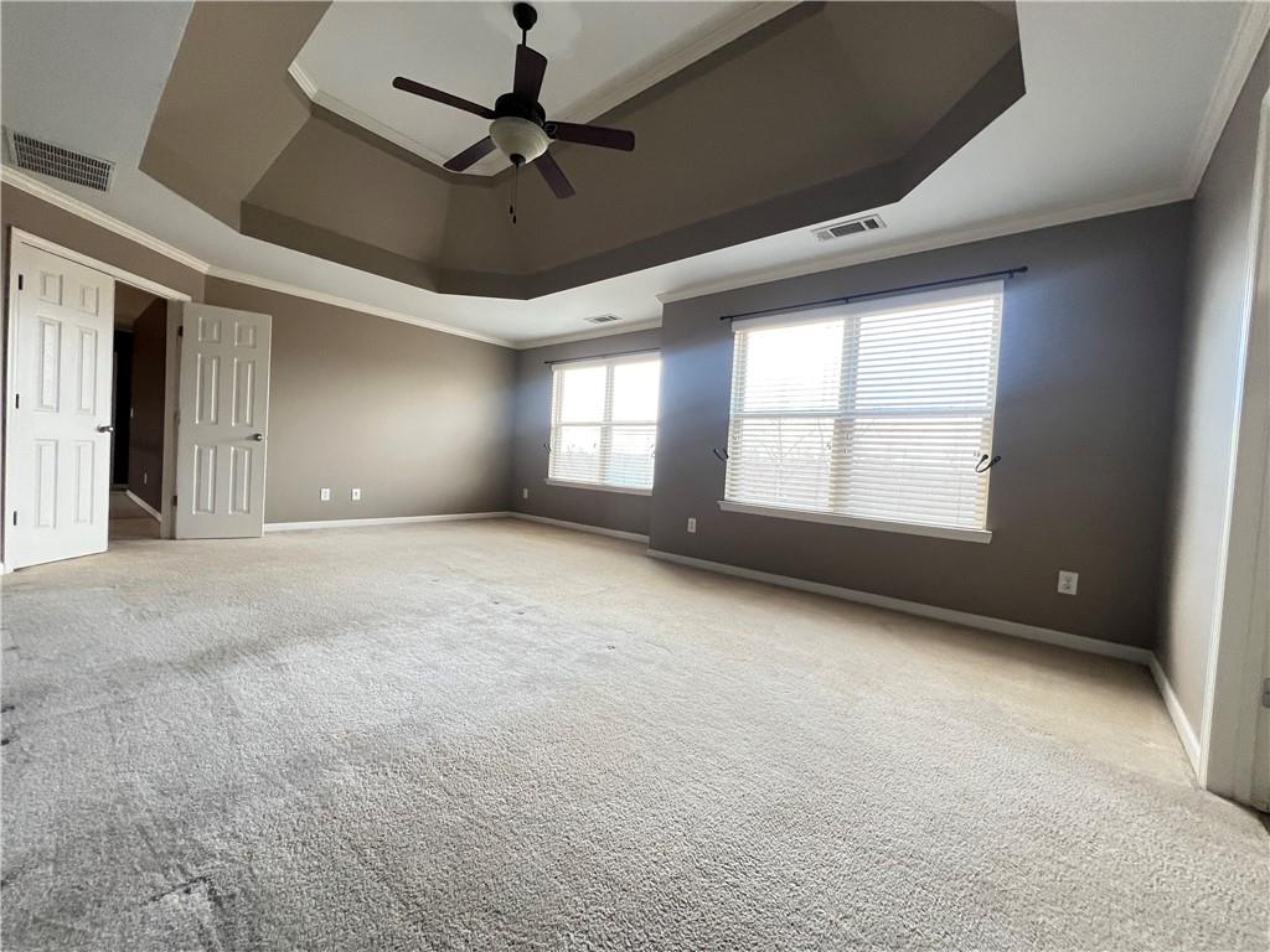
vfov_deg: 89.9
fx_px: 477
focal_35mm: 13
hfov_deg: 106.2
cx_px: 635
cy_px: 476
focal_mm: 1.57
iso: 200
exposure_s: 1/99
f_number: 1.8
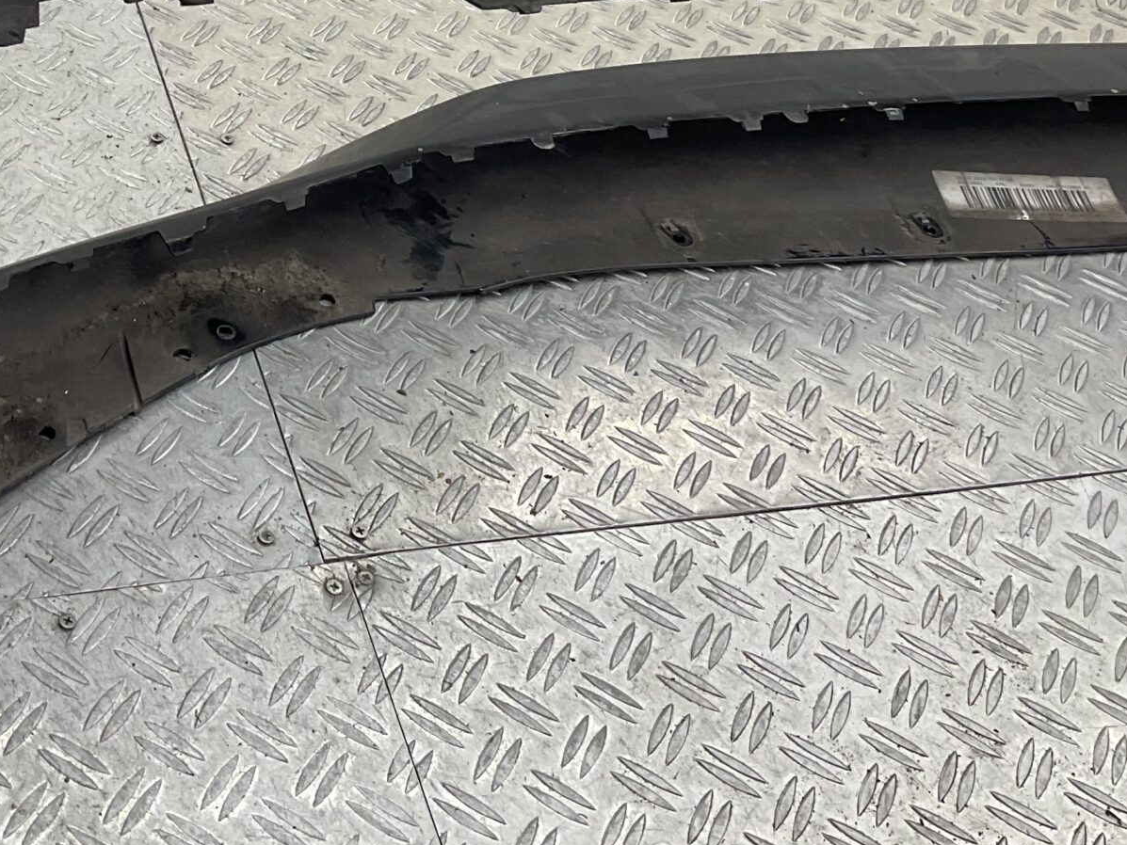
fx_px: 2019
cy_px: 12
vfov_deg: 22.8
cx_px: 251
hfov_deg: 30.5
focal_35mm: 62
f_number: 1.8
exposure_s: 1/100
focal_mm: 3
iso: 32
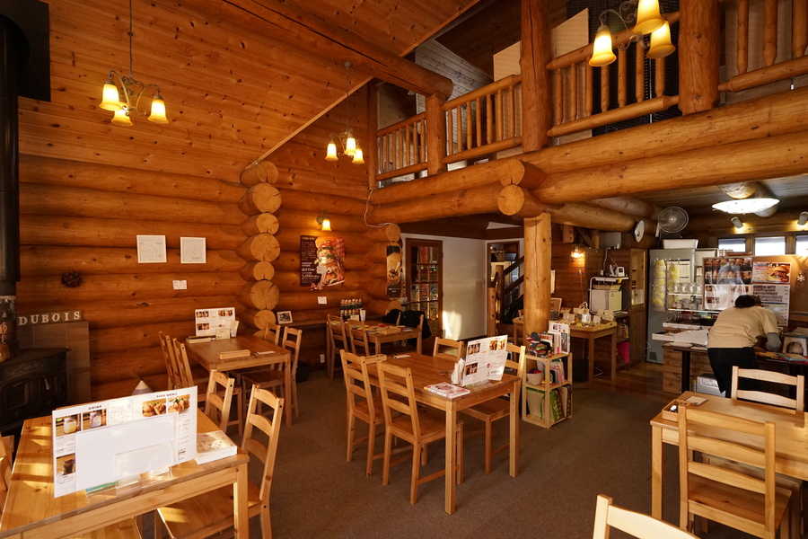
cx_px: 404
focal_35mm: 17
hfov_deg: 93.3
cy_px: 270
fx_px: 382
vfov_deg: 70.4
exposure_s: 1/125
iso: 2500
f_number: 5.6
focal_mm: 17
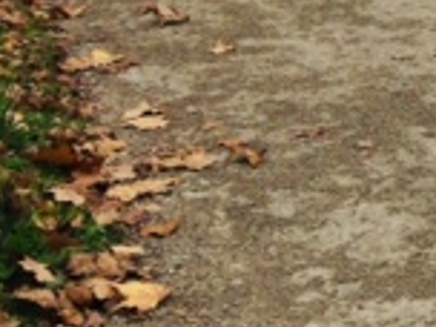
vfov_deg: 11.1
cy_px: -301
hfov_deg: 13.7
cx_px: 878
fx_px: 1537
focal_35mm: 122
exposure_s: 1/466
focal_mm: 4.15
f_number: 2.2
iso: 32
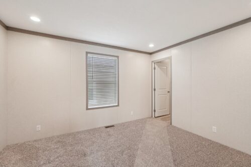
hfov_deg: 100.4
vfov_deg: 77.3
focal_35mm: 15
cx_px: 126
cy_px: 84
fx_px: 105
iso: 400
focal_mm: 10
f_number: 8
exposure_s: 1/30
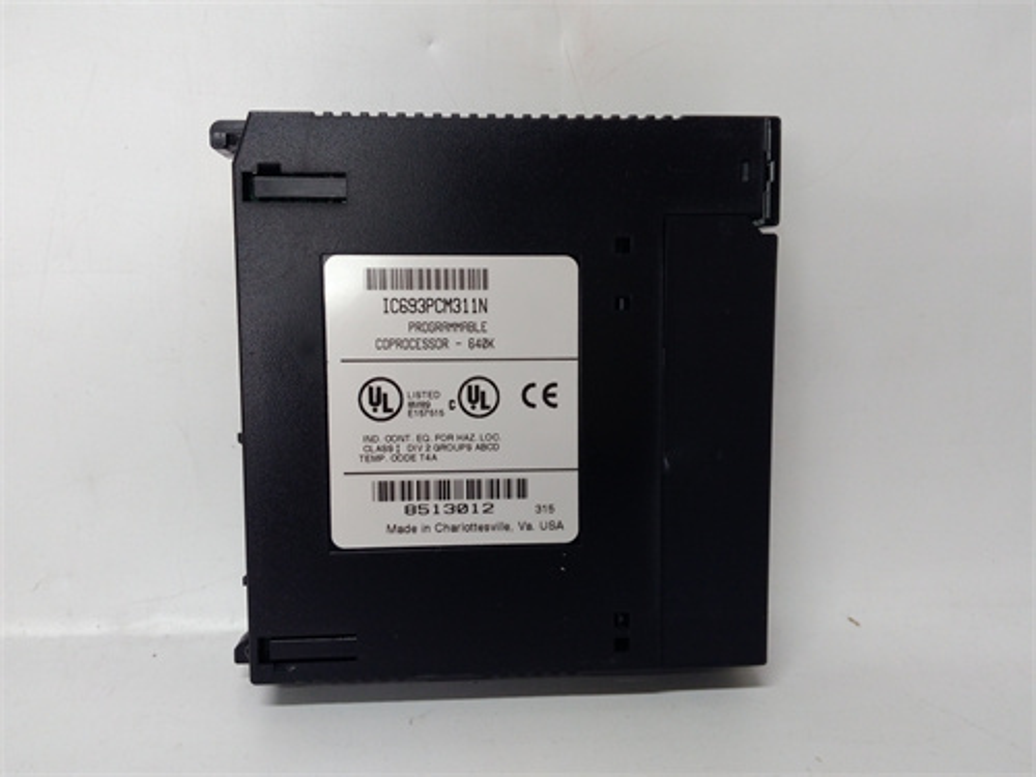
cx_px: 518
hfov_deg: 65.3
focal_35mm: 27
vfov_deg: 51.4
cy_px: 388
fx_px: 808
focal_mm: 3.79
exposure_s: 1/33
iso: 182
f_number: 2
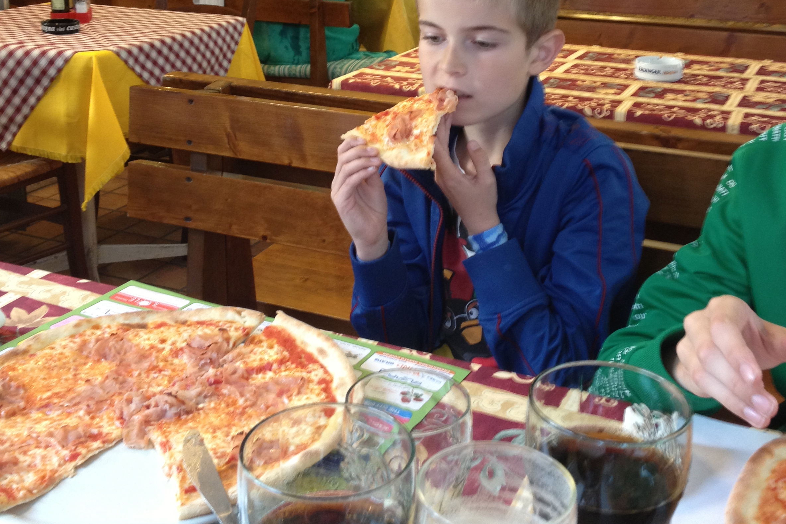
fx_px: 1092
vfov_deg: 26.6
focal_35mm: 50
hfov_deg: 39.6
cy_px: 124
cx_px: 400
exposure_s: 1/20
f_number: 2.4
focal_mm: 4.28
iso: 100
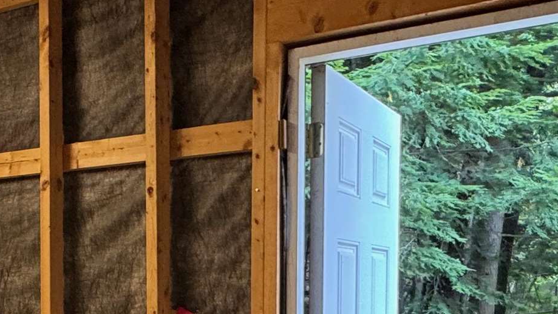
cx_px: 62
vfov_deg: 22.3
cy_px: 338
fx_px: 755
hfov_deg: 38.0
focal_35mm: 51
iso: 250
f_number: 2.2
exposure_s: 1/120
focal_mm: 2.22
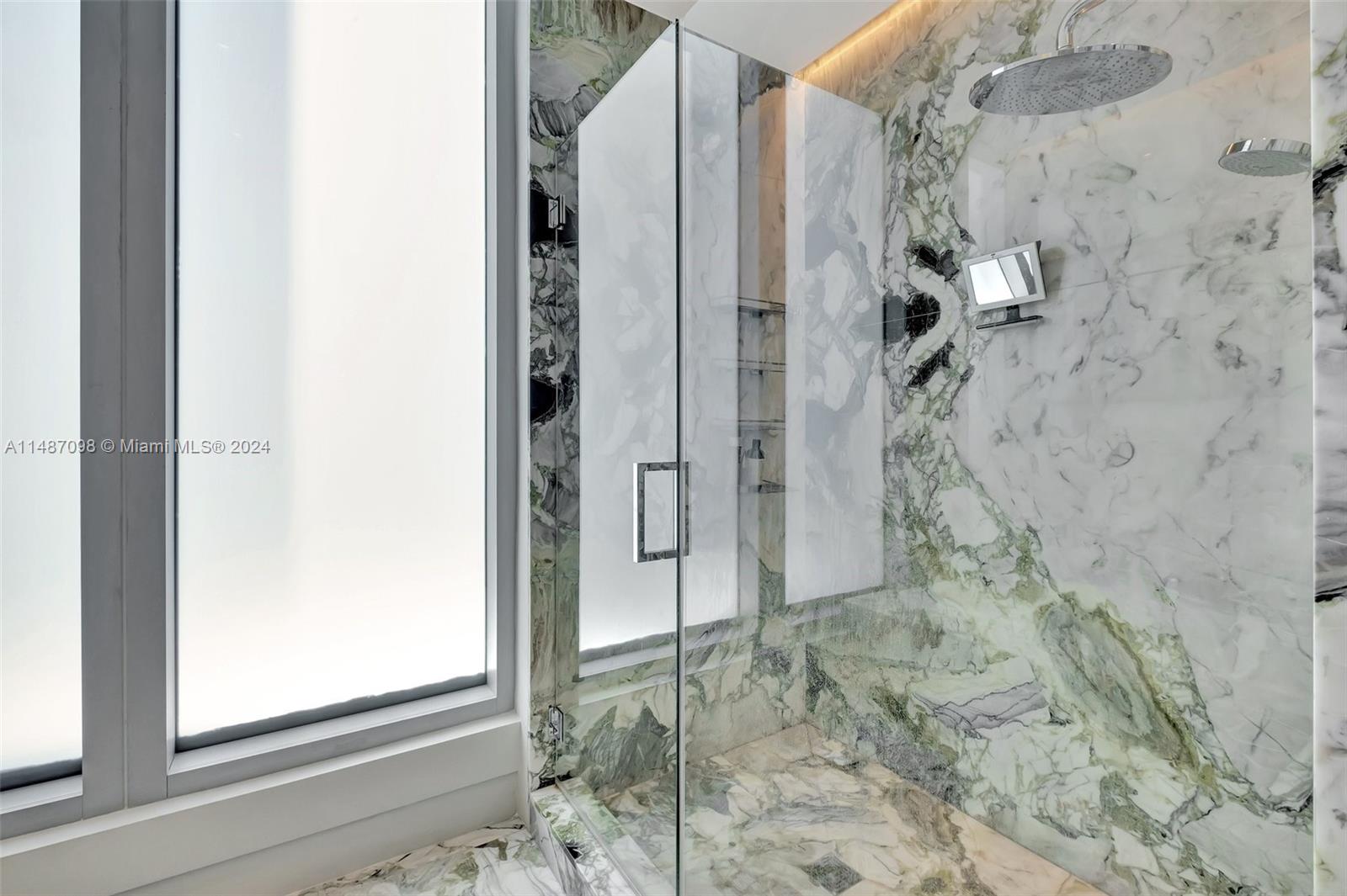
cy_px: 448
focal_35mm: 15
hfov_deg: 100.4
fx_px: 561
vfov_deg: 77.3
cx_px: 674
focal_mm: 10
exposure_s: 1/30
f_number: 8
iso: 800
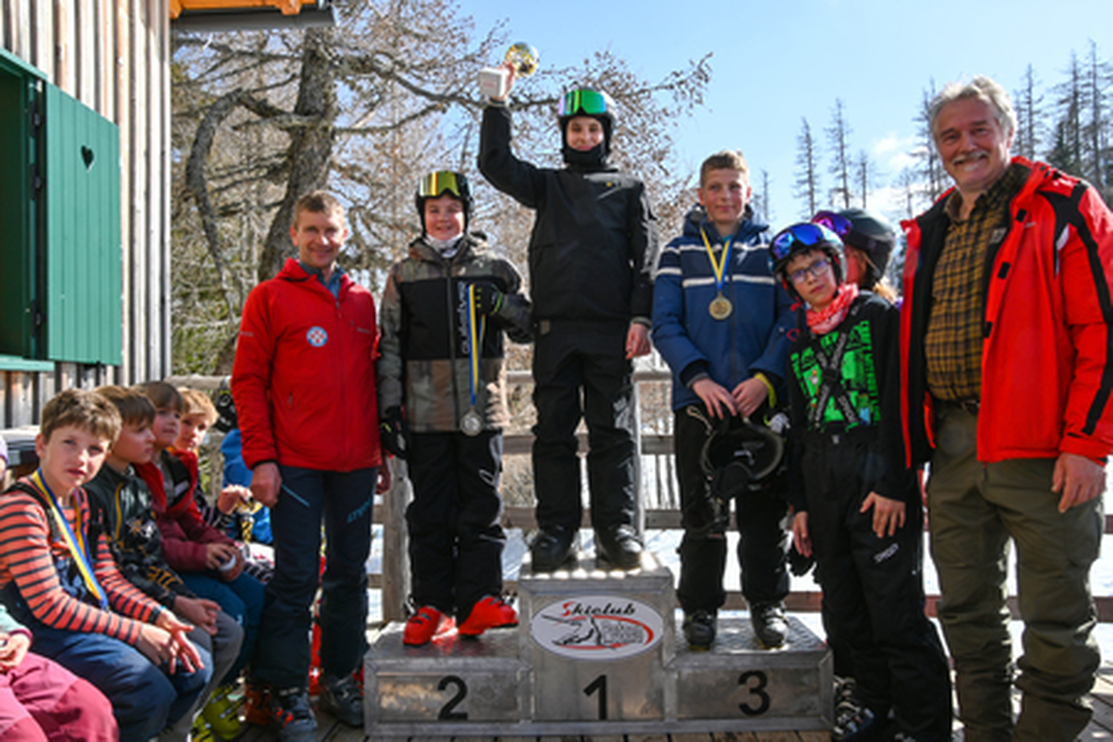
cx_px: 556
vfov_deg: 41.7
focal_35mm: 32
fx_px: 974
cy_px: 371
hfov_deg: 59.5
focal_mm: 21
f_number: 16
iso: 100
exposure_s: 1/50
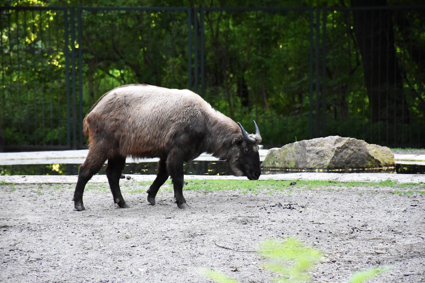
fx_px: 2479
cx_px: 212
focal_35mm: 210
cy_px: 142
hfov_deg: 9.8
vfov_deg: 6.5
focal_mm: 140
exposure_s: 1/500
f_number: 5.6
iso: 7200
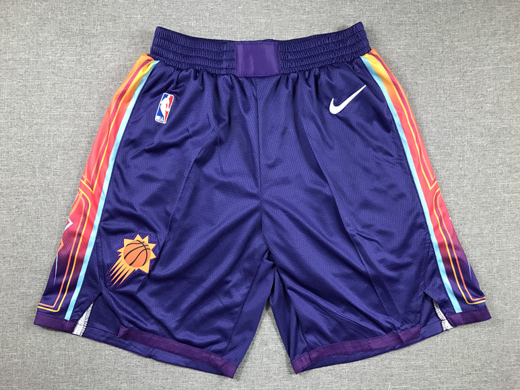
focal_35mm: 29
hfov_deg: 61.7
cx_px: 257
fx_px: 436
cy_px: 194
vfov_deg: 48.2
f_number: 1.8
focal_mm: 3.99
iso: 20
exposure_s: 1/33
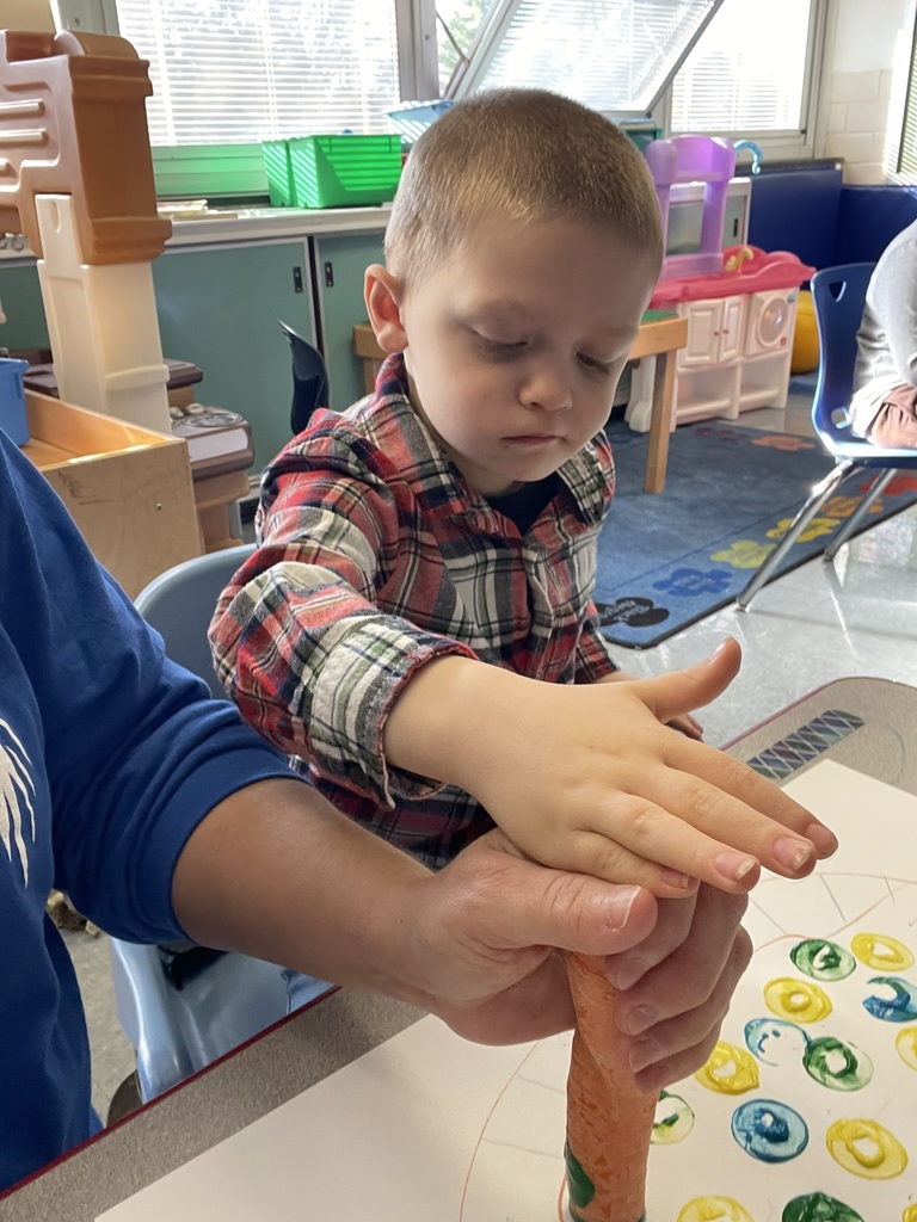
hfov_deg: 46.8
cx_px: 458
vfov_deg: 60.0
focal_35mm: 30
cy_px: 611
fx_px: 1060
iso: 250
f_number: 2.2
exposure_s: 1/60
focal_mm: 2.71
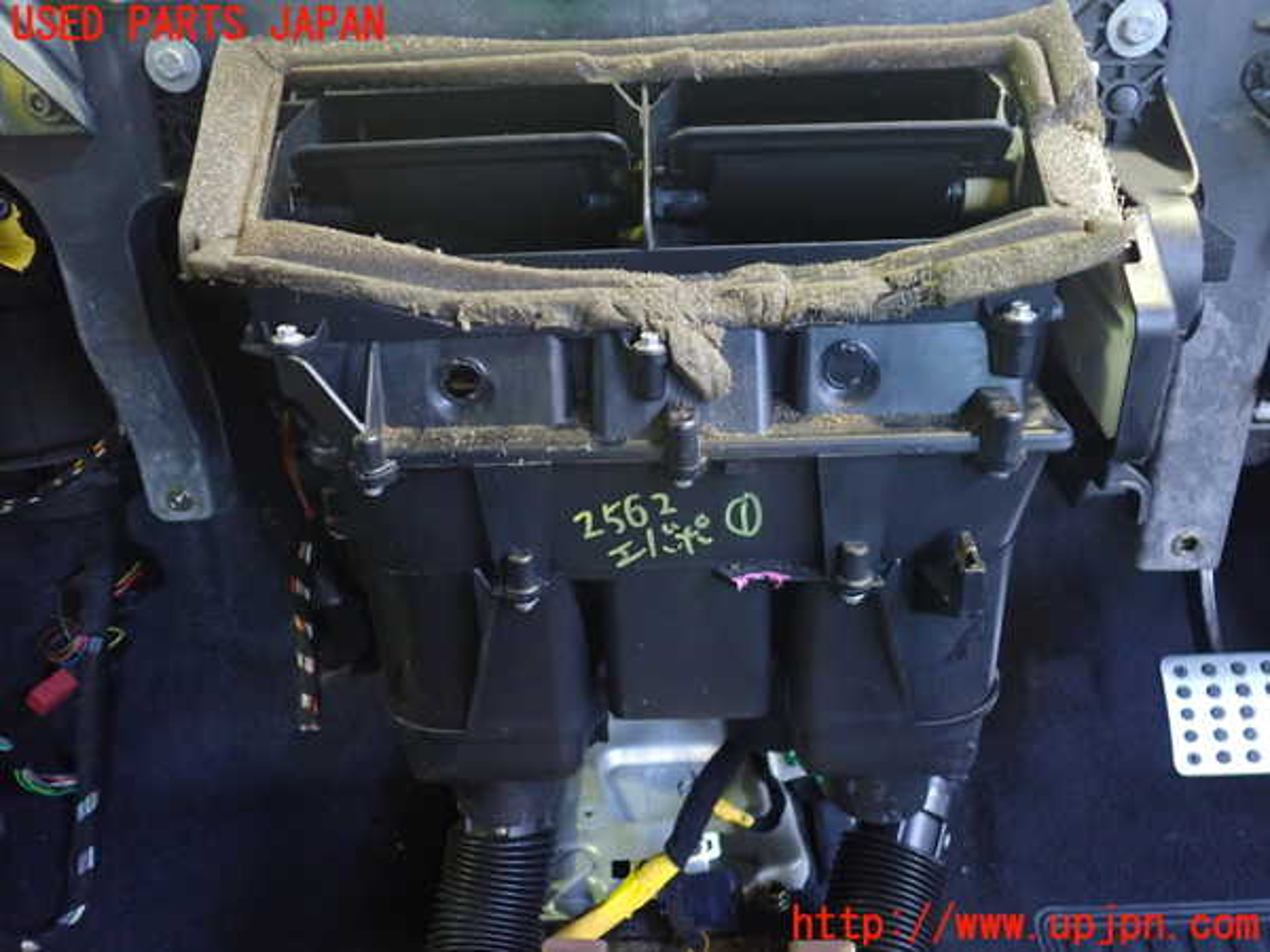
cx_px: 635
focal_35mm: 30
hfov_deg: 60.0
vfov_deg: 46.8
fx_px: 1101
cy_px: 476
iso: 800
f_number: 2.3
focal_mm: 5.4
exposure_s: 1/20
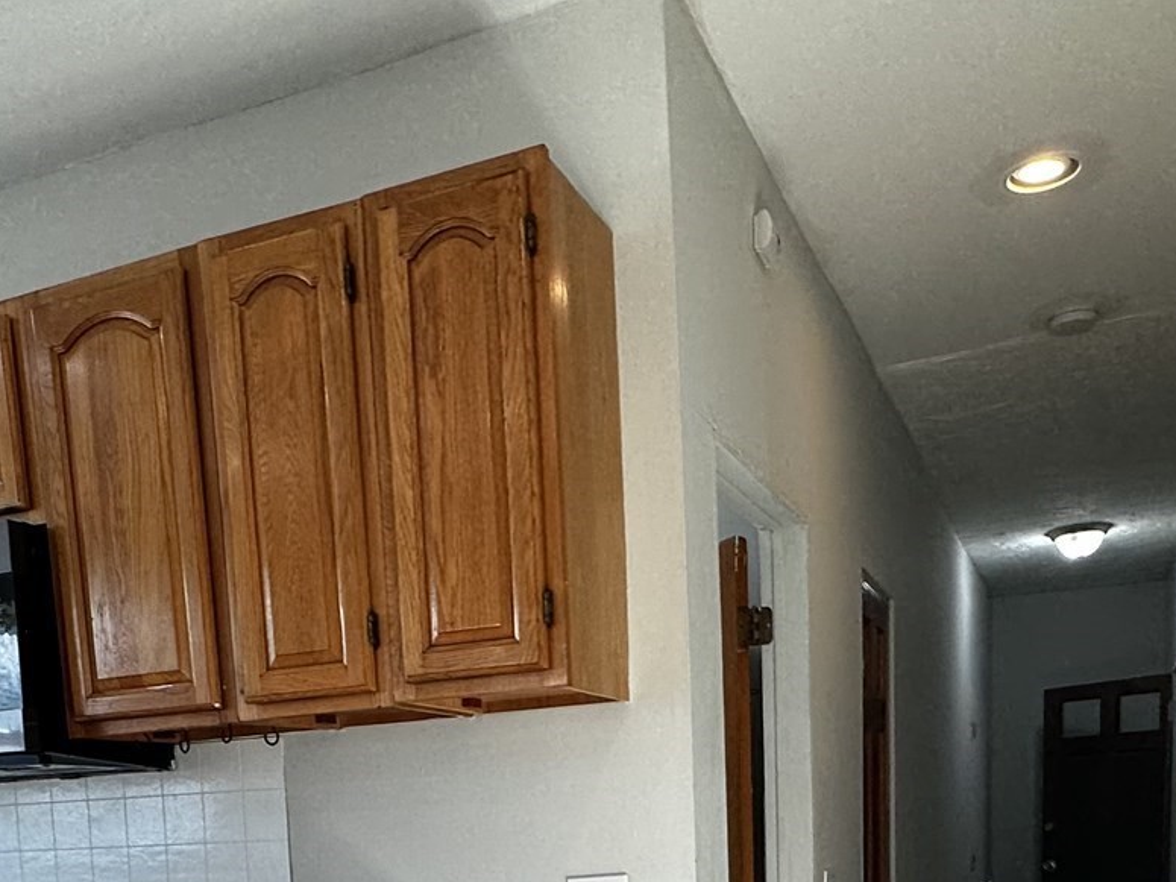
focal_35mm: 37
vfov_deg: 33.2
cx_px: 568
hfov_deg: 50.1
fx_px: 1257
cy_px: 994
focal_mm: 2.22
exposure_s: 1/120
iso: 100
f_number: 2.2
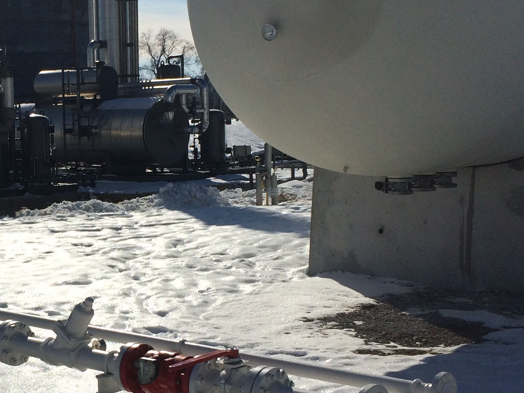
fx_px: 1029
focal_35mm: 68
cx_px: 48
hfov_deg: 27.5
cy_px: 257
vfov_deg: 21.5
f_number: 2.2
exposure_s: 1/10309
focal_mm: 4.15
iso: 32
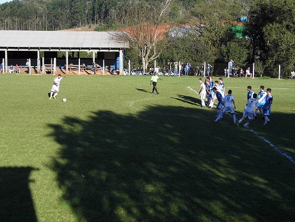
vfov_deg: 25.2
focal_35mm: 58
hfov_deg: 33.2
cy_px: 111
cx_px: 148
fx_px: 494
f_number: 3.9
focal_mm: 10.4
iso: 100
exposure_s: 1/800
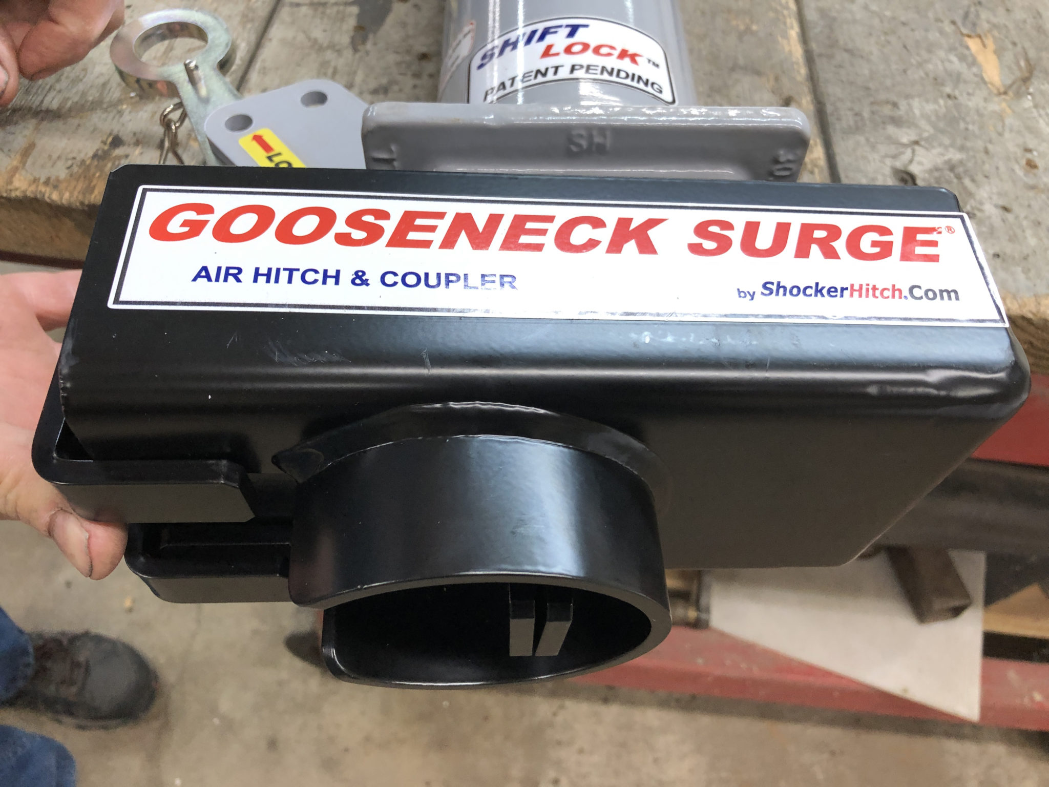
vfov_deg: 49.7
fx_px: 849
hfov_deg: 63.4
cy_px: 394
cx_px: 524
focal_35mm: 28
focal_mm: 4
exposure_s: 1/30
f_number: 1.8
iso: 40
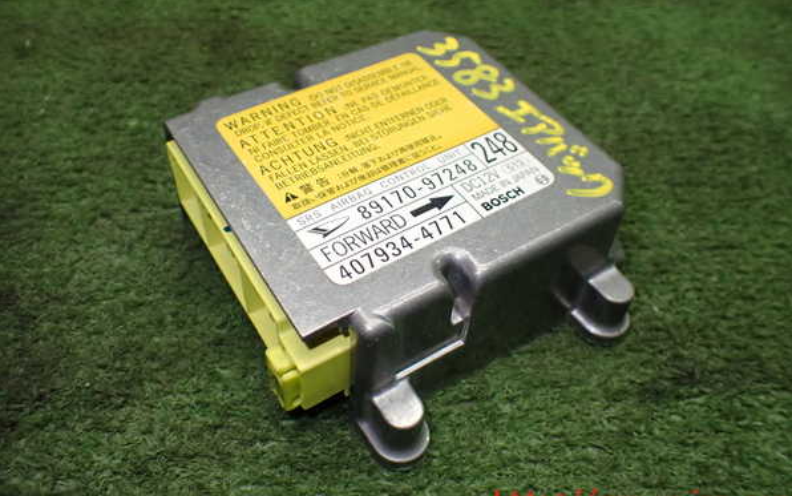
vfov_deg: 39.4
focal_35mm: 32
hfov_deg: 59.6
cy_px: 221
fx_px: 691
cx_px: 396
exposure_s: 1/125
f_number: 2.3
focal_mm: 5.4
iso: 320
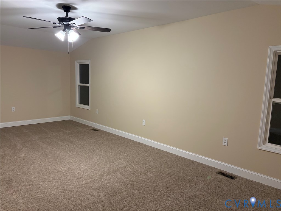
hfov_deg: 67.3
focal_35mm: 26
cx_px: 140
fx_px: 211
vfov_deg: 53.1
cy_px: 106
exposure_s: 1/60
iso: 200
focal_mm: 5.96
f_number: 1.6
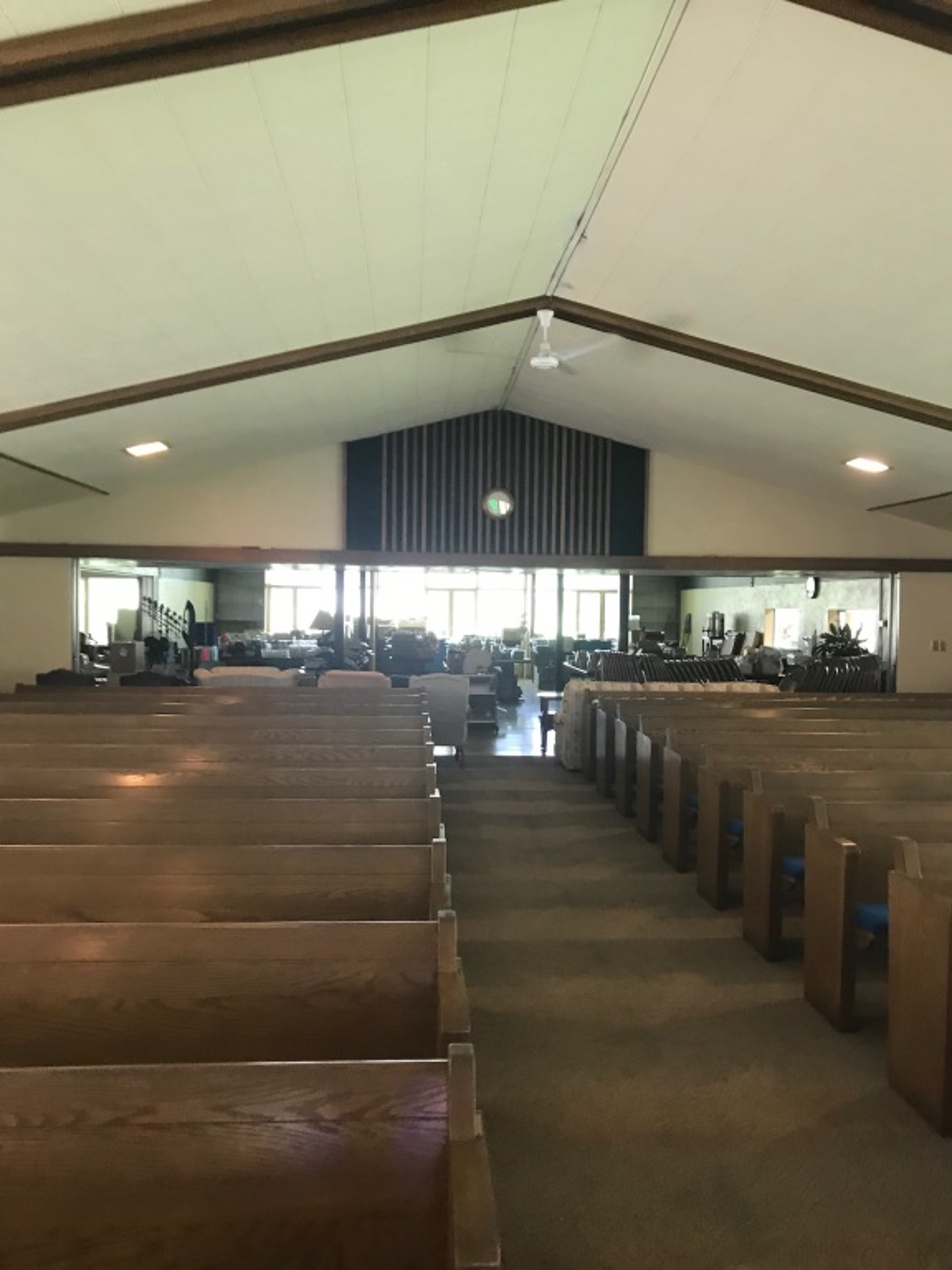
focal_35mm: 28
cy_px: 635
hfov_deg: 49.7
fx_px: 1027
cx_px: 476
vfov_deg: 63.4
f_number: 1.8
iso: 50
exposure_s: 1/15
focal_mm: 3.99
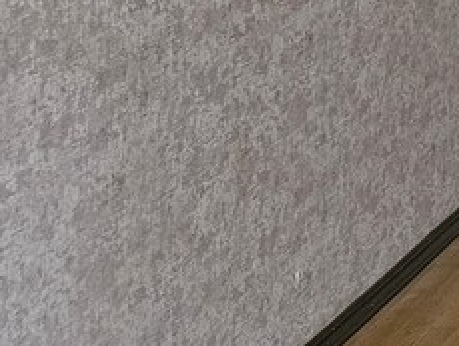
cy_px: -250
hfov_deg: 13.1
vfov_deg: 11.6
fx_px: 1593
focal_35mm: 120
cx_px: 1034
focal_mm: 5.4
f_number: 1.8
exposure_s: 1/25
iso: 500
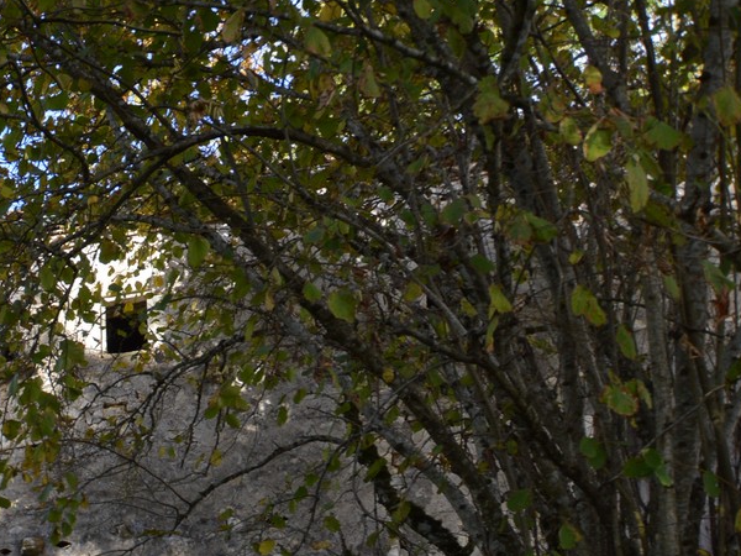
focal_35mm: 50
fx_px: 1064
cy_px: 727
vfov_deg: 25.2
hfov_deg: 28.9
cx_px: -288
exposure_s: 1/125
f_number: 5.6
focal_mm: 11.5
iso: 125
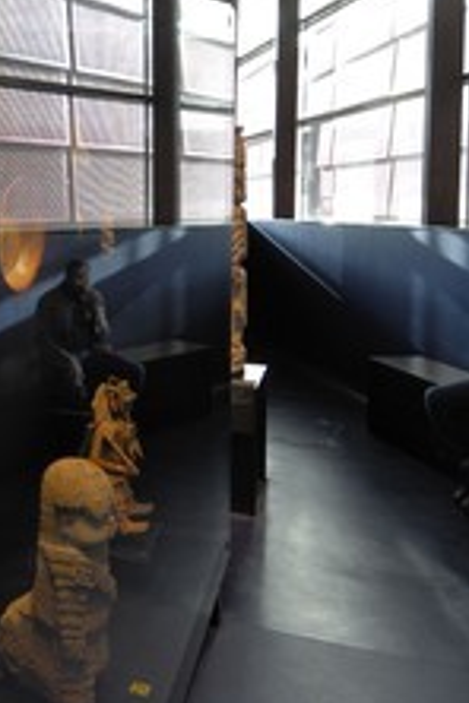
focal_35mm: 34
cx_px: -25
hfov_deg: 34.5
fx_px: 664
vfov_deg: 55.3
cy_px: 276
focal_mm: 12
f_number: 5.6
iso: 100
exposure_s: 1/2.5
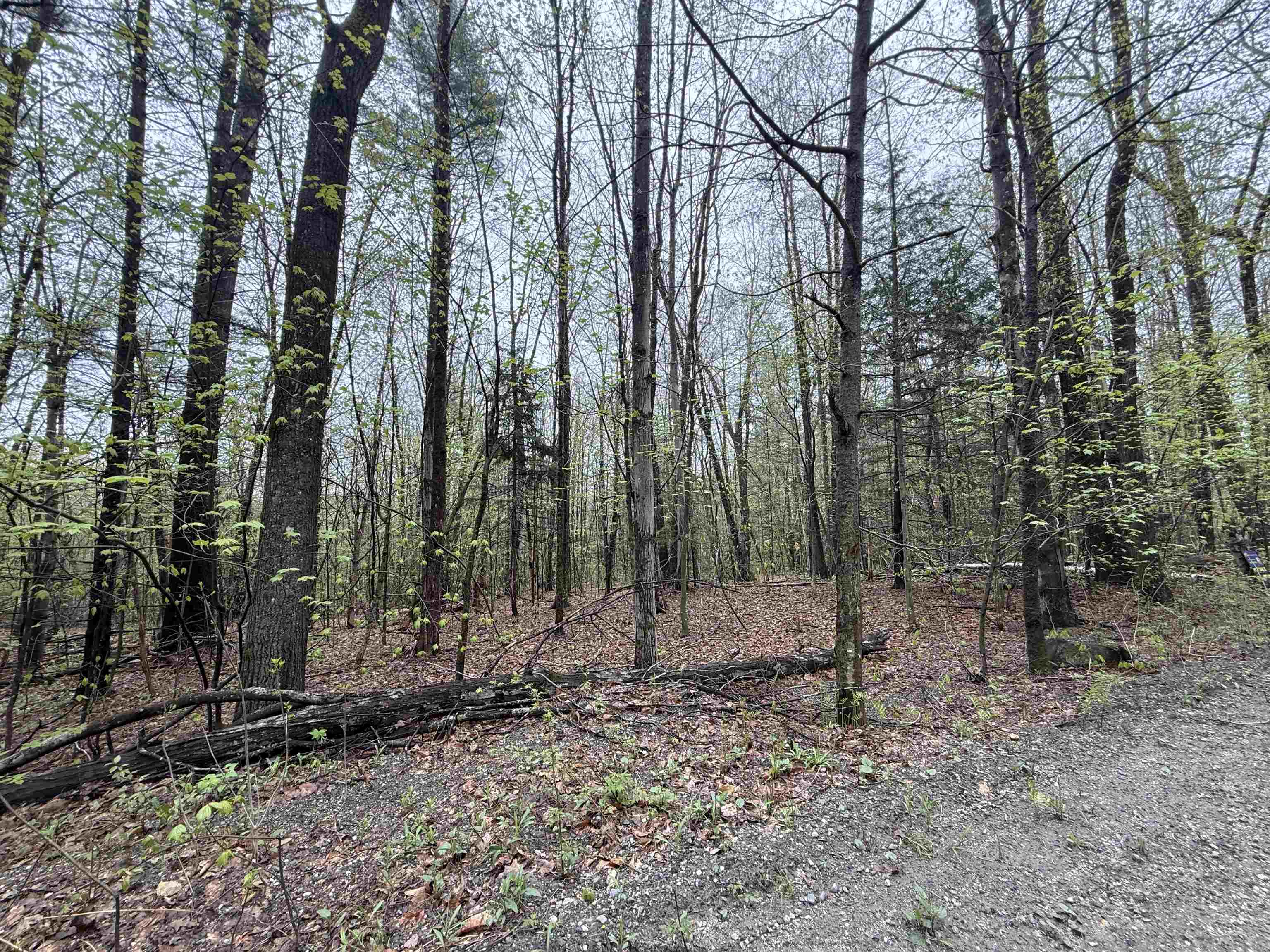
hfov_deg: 102.1
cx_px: 635
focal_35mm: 14
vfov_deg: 85.7
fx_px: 514
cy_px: 476
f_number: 2.2
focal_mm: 2.22
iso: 64
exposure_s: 1/197
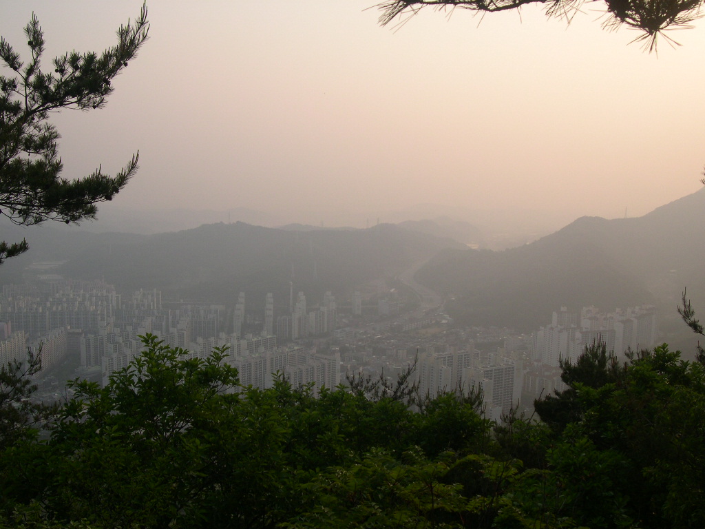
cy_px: 264
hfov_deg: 49.0
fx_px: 774
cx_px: 352
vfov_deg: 37.7
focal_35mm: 38
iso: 100
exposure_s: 1/147
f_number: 7.6
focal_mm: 8
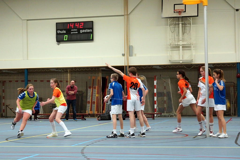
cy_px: 80
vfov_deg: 18.2
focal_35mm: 75
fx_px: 500
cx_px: 120
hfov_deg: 27.0
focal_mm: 50
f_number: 2.8
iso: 1000
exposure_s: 1/125
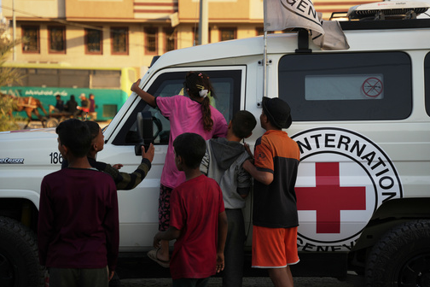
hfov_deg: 30.9
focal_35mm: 65
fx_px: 778
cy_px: 144
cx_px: 218
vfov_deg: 20.9
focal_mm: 64.1
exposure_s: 1/1250
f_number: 2.8
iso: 100
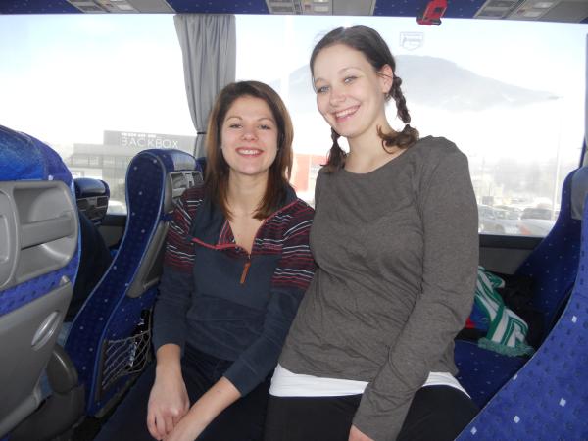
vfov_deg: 51.4
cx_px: 294
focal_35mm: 27
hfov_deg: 65.3
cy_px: 220
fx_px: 459
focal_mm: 4.9
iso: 80
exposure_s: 1/60
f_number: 3.2
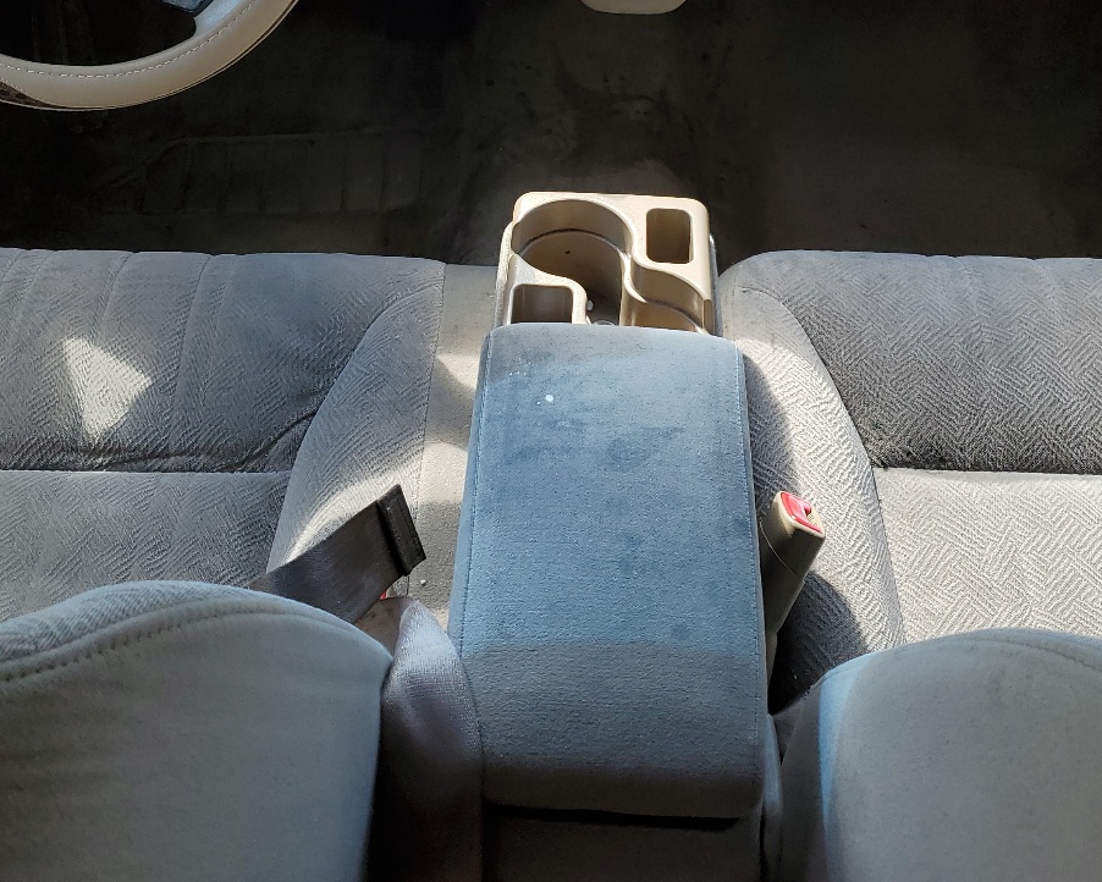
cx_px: 522
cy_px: 164
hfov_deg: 41.1
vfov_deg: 32.4
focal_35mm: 45
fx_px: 1468
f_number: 1.5
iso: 50
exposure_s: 1/303
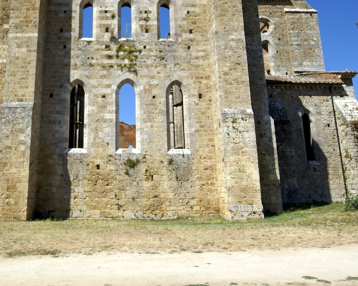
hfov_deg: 54.6
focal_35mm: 32
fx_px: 339
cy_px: 99
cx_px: 120
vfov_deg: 45.2
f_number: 10
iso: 100
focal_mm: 10
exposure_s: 1/200
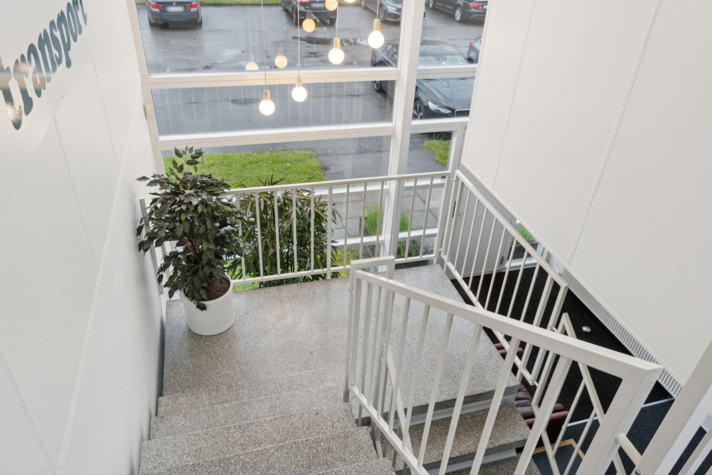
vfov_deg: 50.4
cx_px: 356
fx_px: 504
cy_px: 238
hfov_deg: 70.4
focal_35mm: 26
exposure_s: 1/15
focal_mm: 17
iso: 200
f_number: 8
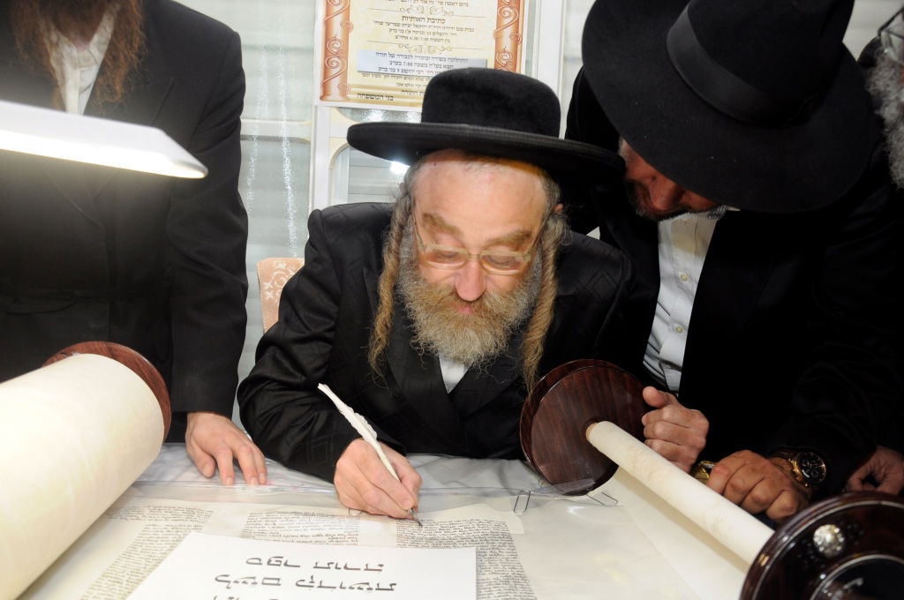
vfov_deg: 36.8
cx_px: 452
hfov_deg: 53.2
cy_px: 300
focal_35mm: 36
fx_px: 903
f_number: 5.6
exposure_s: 1/80
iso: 640
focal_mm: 24
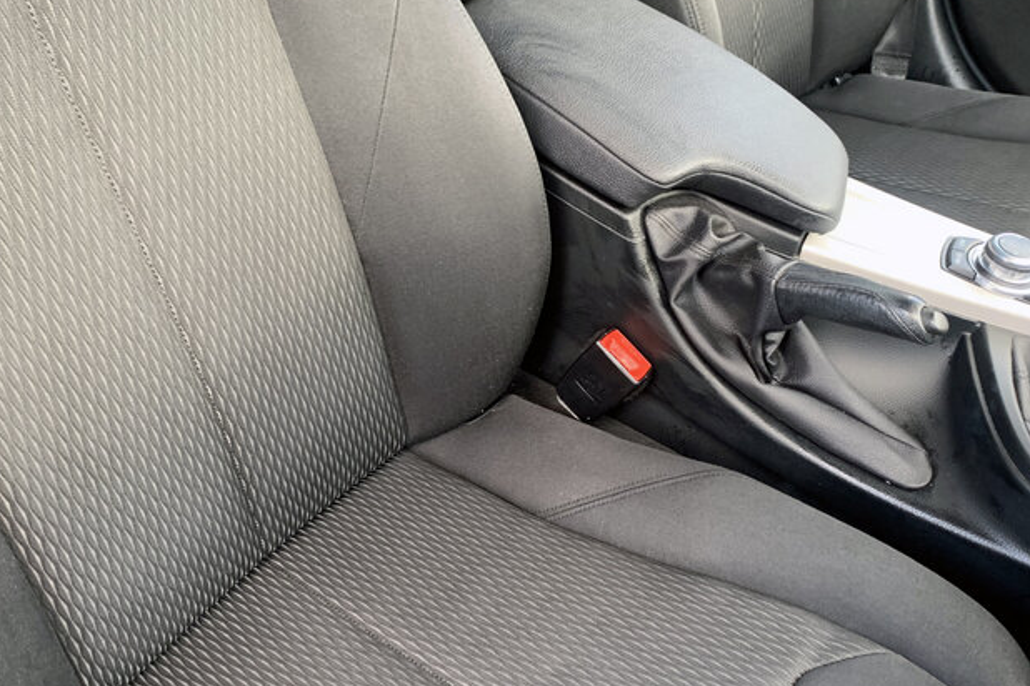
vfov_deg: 37.8
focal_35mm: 35
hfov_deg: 54.3
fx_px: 1001
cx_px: 565
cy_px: 355
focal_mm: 4.25
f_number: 1.8
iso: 125
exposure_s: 1/60
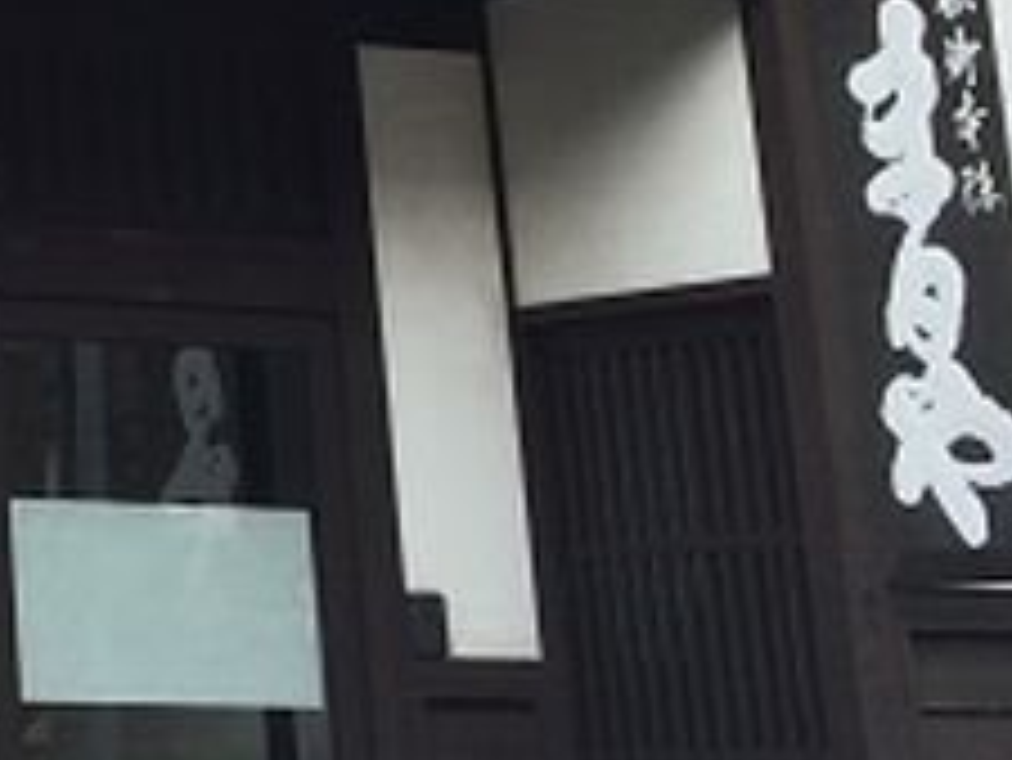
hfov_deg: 16.3
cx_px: -751
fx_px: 3013
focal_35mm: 103
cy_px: -544
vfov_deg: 13.2
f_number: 2.2
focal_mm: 4.15
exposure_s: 1/275
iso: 32
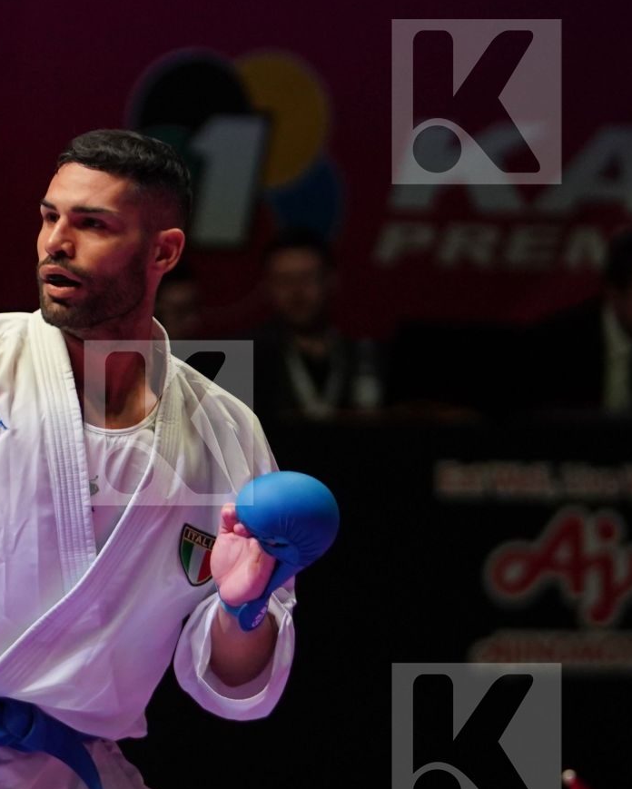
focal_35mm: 408
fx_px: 9533
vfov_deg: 4.7
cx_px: -139
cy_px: 423
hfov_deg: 3.8
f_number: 2.8
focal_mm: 140
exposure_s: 1/1000
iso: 1600
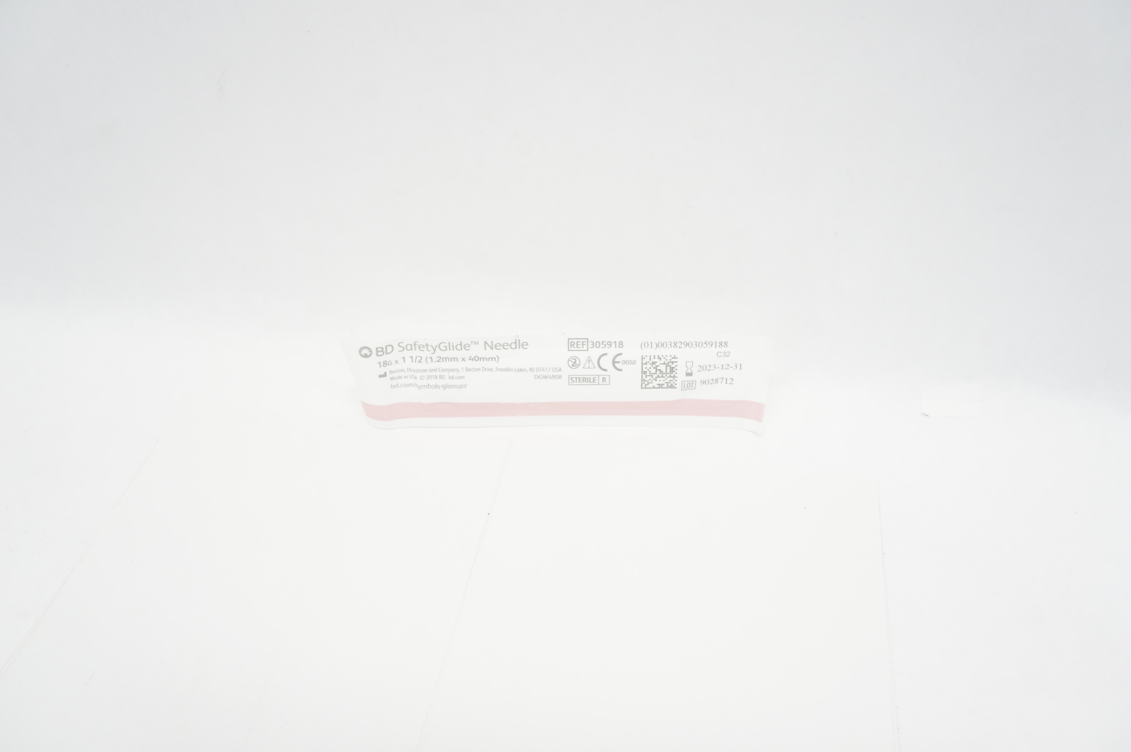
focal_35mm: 27
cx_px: 566
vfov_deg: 47.8
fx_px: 847
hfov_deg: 67.4
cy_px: 376
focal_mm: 18
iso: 800
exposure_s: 1/60
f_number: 6.3
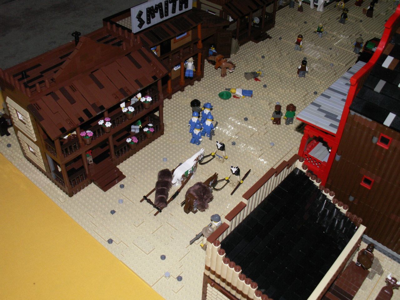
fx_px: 404
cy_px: 150
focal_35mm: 35
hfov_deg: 52.6
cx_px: 200
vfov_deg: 40.7
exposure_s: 1/60
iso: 160
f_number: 2.8
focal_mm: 5.86
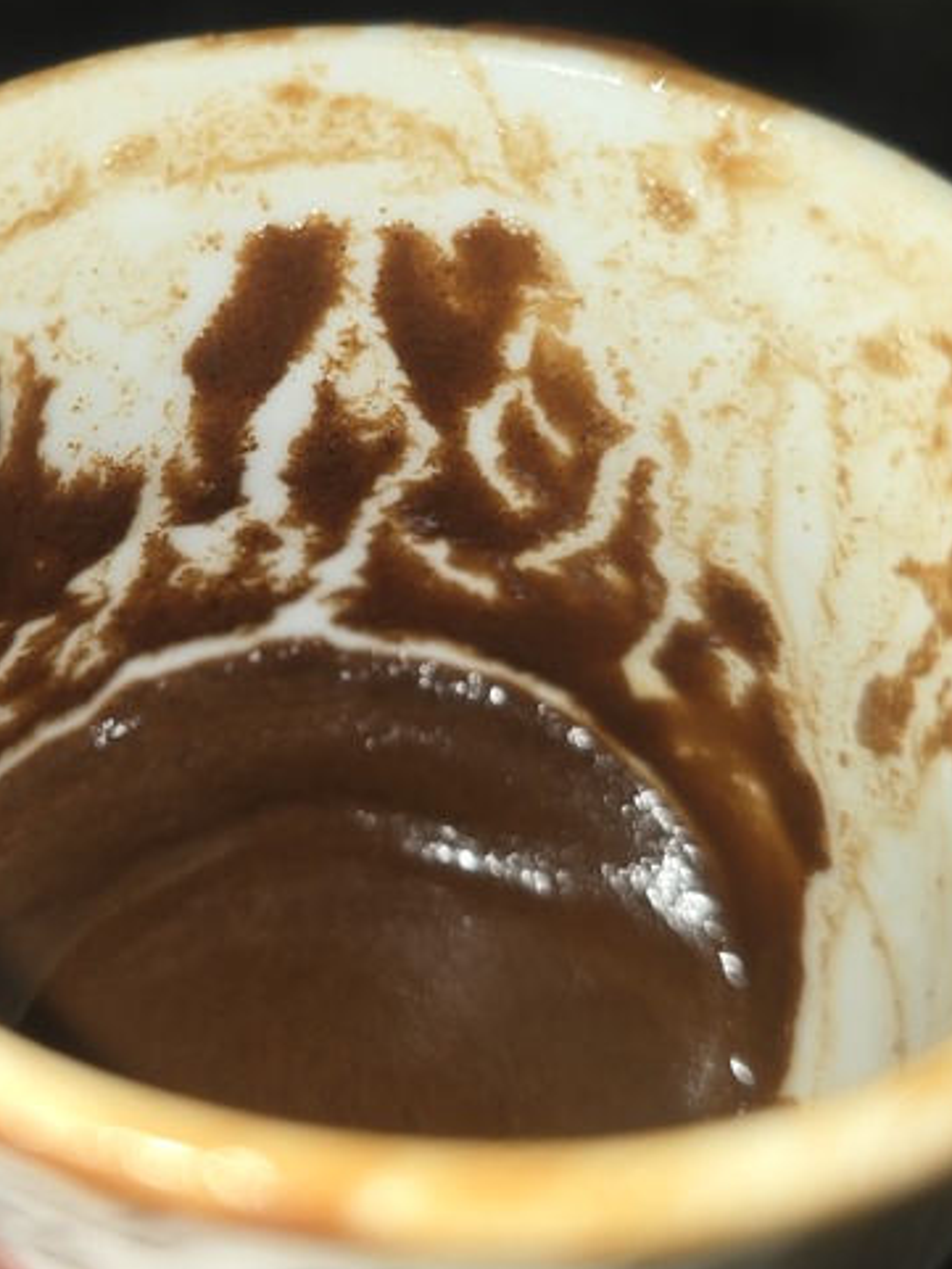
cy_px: 546
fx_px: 1613
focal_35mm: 44
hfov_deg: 32.7
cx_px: 332
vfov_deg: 42.8
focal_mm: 6.3
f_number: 1.7
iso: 25
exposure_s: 1/50
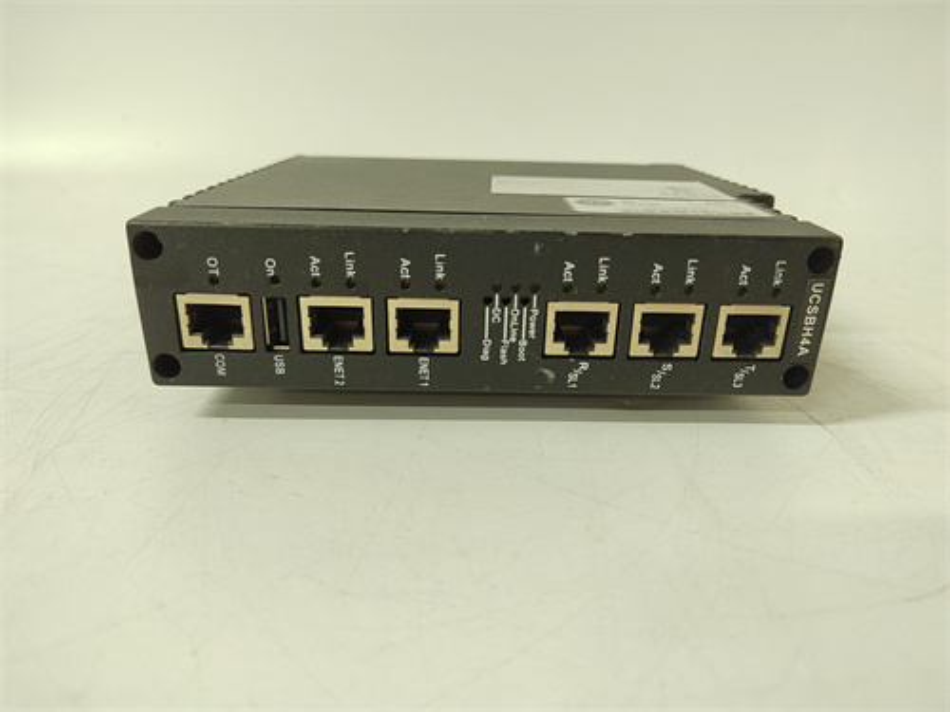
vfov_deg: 58.9
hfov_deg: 73.9
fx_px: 631
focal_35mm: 23
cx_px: 475
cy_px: 356
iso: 1528
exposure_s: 1/50
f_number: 1.9
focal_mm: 5.52
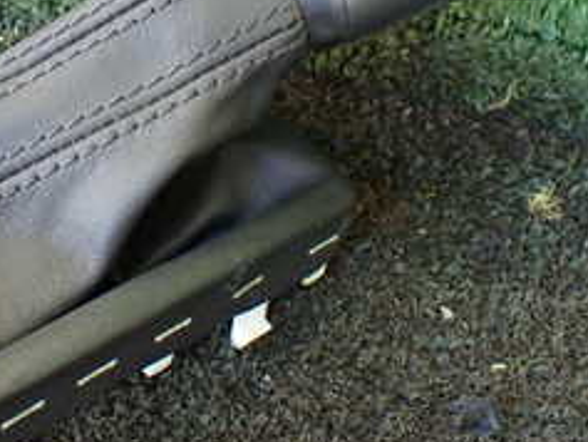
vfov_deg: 19.2
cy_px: 82
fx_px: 1292
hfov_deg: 25.2
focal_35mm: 76
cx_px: 122
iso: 800
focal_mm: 5.4
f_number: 2.3
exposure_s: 1/100
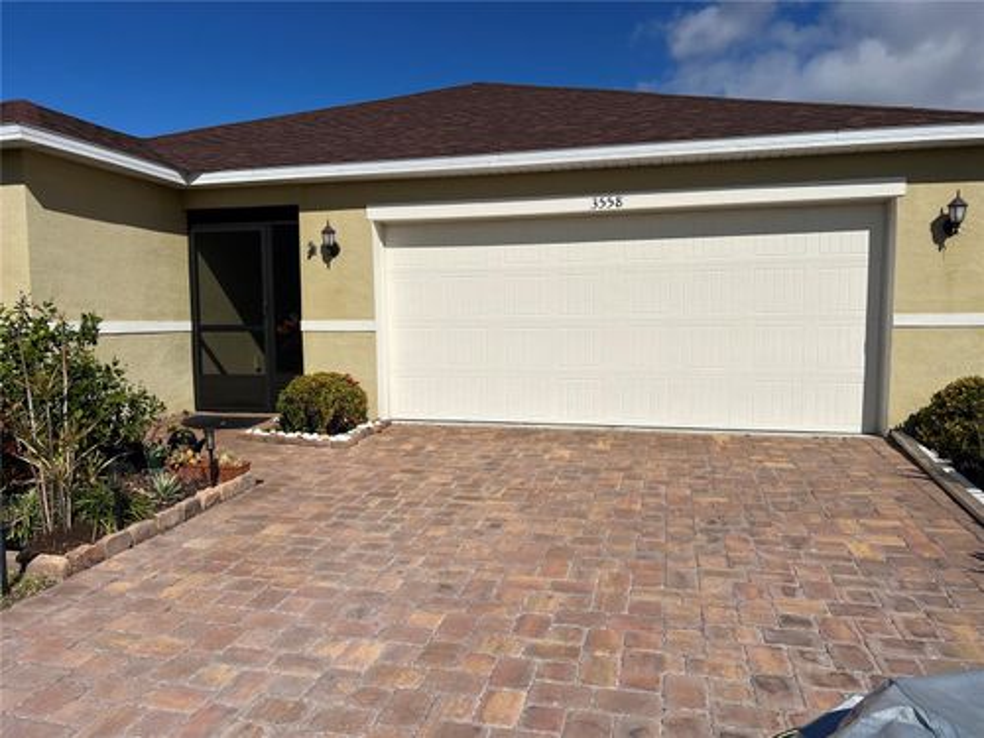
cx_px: 492
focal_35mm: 26
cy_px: 369
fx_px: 739
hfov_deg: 67.3
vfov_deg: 53.1
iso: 50
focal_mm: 5.7
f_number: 1.5
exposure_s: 1/14286
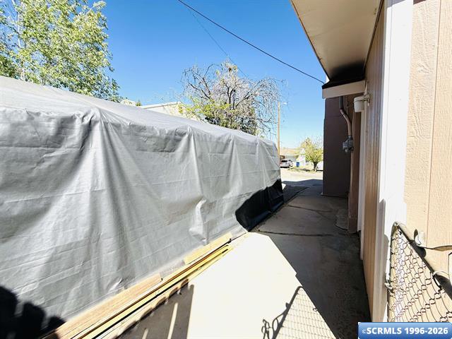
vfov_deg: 85.7
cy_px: 170
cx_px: 226
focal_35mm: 14
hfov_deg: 102.1
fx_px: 183
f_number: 2.2
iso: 50
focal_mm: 2.22
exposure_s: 1/1211
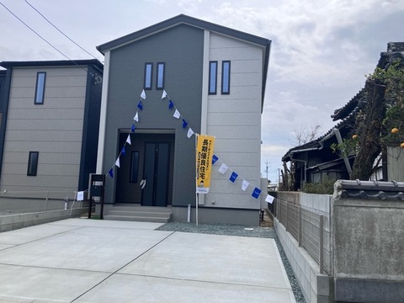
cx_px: 202
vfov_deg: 49.7
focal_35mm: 28
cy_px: 152
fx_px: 327
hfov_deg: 63.4
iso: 32
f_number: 1.8
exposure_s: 1/2433
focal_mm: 3.99
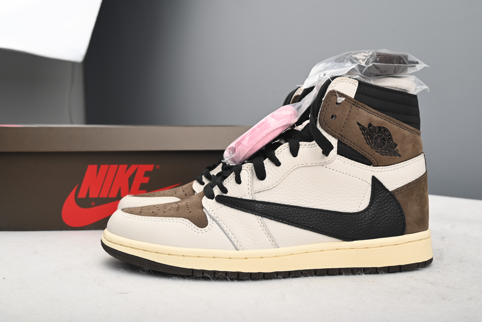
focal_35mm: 39
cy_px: 161
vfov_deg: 34.2
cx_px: 241
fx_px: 522
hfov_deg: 49.5
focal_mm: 39
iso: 100
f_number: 11
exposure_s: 1/200
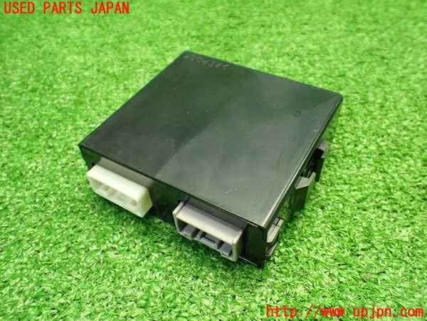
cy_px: 160
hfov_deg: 60.0
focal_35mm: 30
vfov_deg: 46.8
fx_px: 370
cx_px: 214
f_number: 2.3
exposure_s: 1/80
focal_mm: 5.4
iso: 800
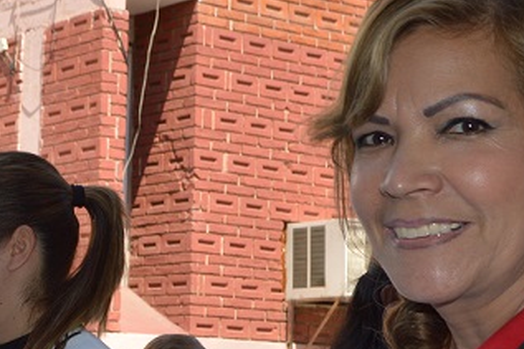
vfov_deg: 12.2
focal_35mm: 111
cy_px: 327
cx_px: 45
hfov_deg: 18.1
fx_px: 1615
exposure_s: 1/200
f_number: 7.1
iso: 100
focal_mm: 26
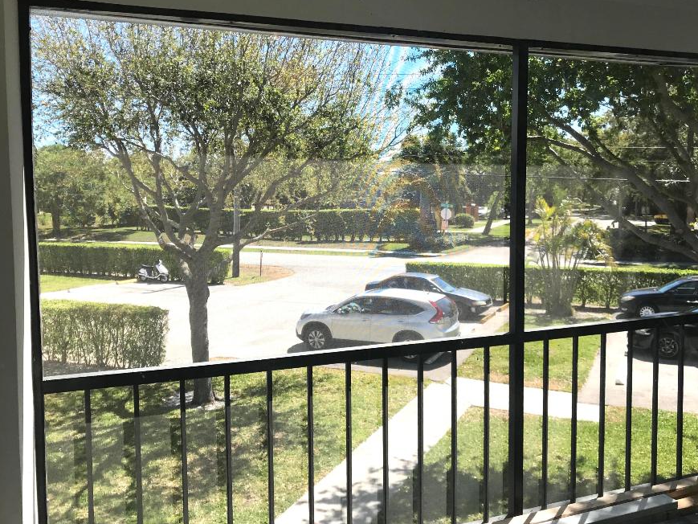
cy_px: 242
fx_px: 666
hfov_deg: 55.3
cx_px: 365
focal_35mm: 33
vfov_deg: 42.9
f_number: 1.8
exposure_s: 1/921
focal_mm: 3.99
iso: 20
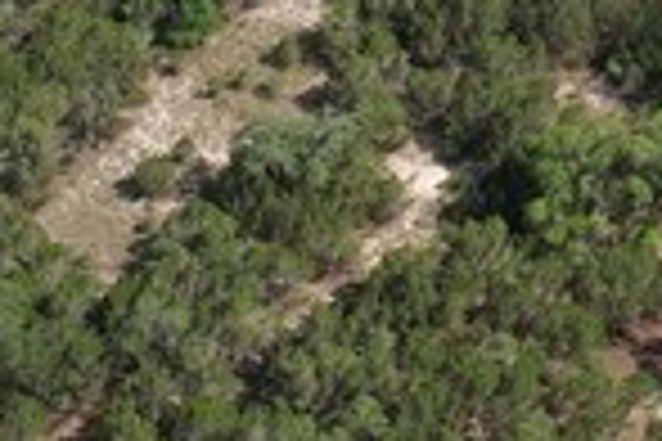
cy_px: -504
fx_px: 2997
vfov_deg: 8.0
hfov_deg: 12.5
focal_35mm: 163
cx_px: 545
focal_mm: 8.38
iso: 120
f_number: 2.8
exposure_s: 1/1600
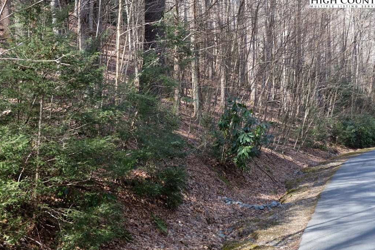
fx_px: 531
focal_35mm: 51
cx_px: 190
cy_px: 121
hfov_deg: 38.9
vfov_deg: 26.5
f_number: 5
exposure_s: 1/125
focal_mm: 32
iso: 200
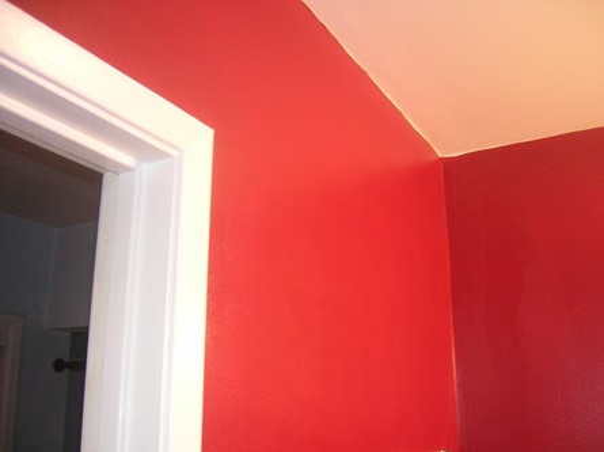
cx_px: 302
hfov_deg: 51.4
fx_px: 628
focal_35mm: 36
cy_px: 226
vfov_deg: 39.6
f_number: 2.6
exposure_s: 1/9.8
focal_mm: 4.7
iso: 400
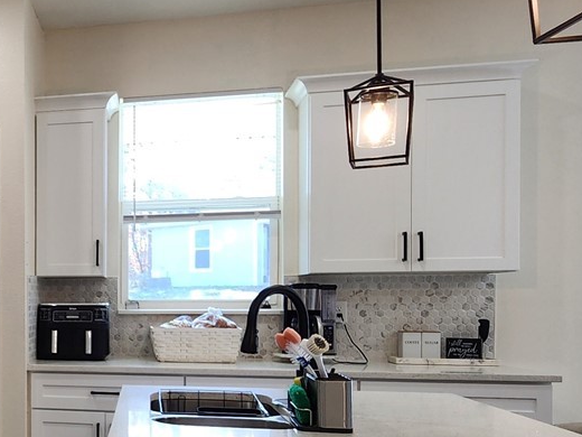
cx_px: -50
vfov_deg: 35.5
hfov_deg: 39.0
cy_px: 303
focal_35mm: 40
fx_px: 673
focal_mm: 2.2
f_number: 2.2
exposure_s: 1/60
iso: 80
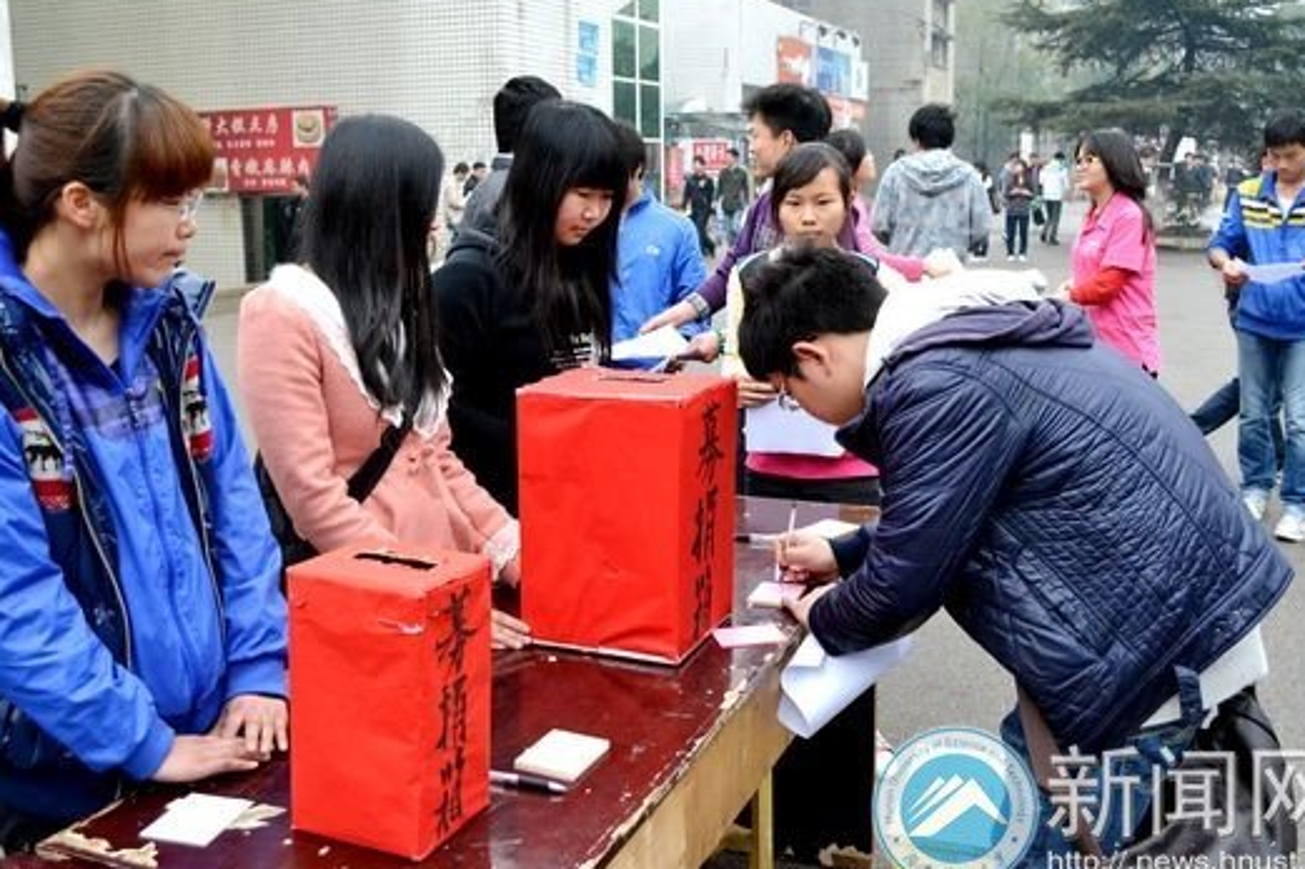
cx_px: 649
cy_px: 428
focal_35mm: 38
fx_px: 1377
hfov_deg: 50.7
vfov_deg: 35.0
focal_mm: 22
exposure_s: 1/1250
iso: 1600
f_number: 5
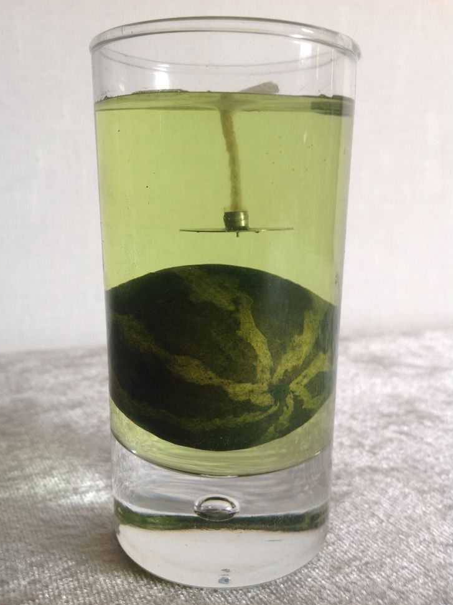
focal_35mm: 36
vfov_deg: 51.4
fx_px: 628
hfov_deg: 39.6
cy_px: 297
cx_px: 223
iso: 50
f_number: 2.4
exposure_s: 1/17
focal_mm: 4.28
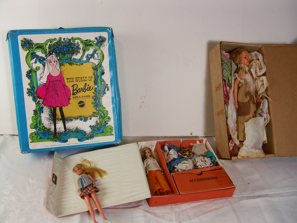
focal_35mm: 28
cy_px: 112
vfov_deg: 49.7
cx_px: 148
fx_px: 240
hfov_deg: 63.4
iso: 100
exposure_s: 1/60
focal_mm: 7.2
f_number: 3.2
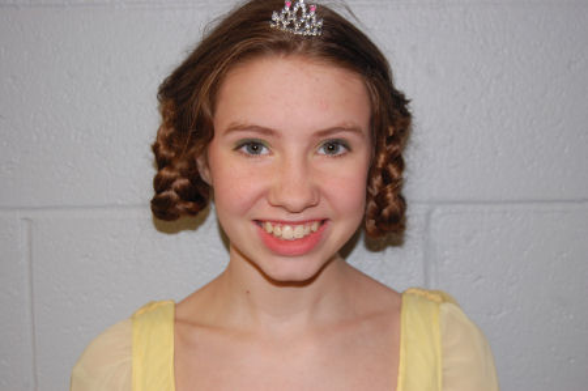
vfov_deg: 21.5
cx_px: 294
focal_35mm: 63
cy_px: 196
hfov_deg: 31.9
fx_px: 1028
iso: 400
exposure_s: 1/60
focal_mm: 42
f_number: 5.3
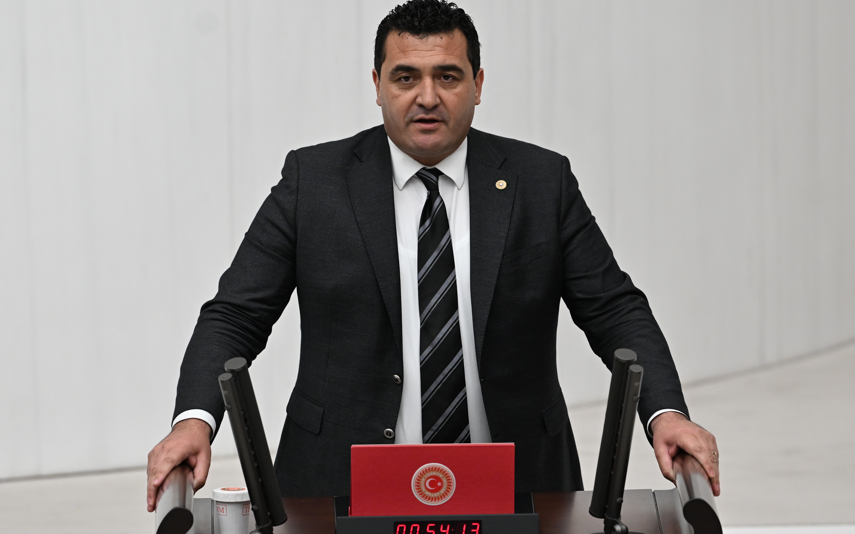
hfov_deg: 3.4
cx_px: 428
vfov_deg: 2.1
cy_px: 256
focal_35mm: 612
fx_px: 14260
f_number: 4
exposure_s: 1/320
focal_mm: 400
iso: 1600
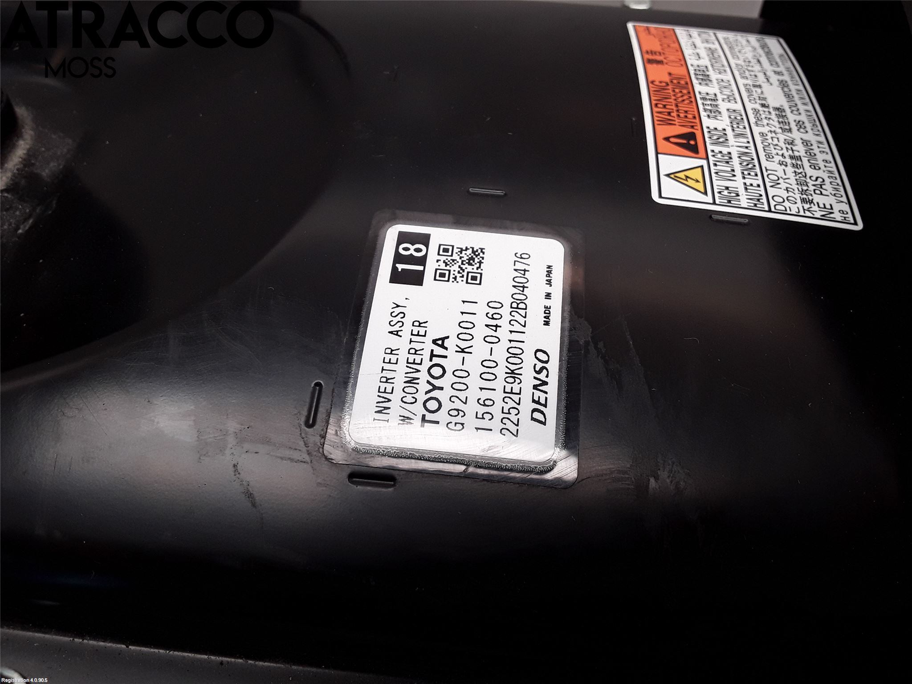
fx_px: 738
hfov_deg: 63.4
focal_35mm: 28
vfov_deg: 49.7
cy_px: 342
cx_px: 456
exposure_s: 1/100
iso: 40
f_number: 1.9
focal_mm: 2.91
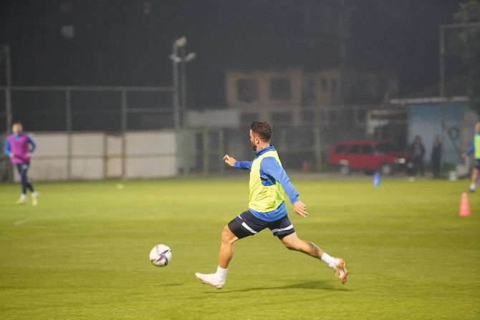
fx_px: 2667
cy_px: 160
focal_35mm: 200
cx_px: 240
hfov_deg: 10.3
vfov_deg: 6.9
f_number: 3.2
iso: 5000
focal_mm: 200
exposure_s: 1/200
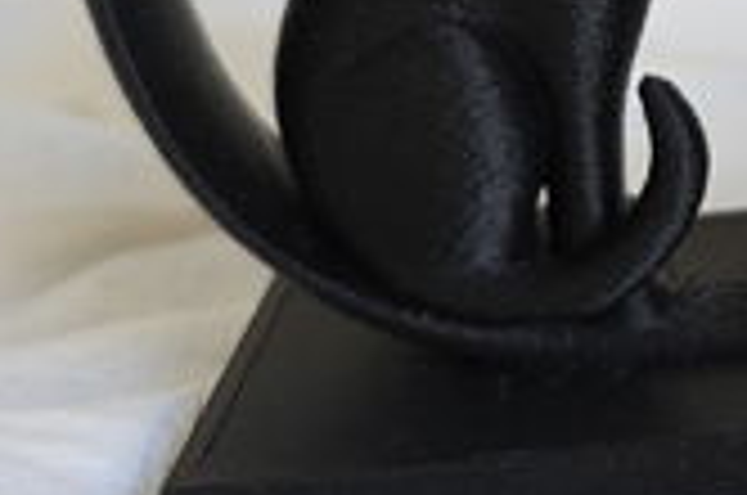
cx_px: 896
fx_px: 1595
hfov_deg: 24.0
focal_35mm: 77
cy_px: -160
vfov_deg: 16.6
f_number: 1.7
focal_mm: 6.3
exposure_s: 1/100
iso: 100
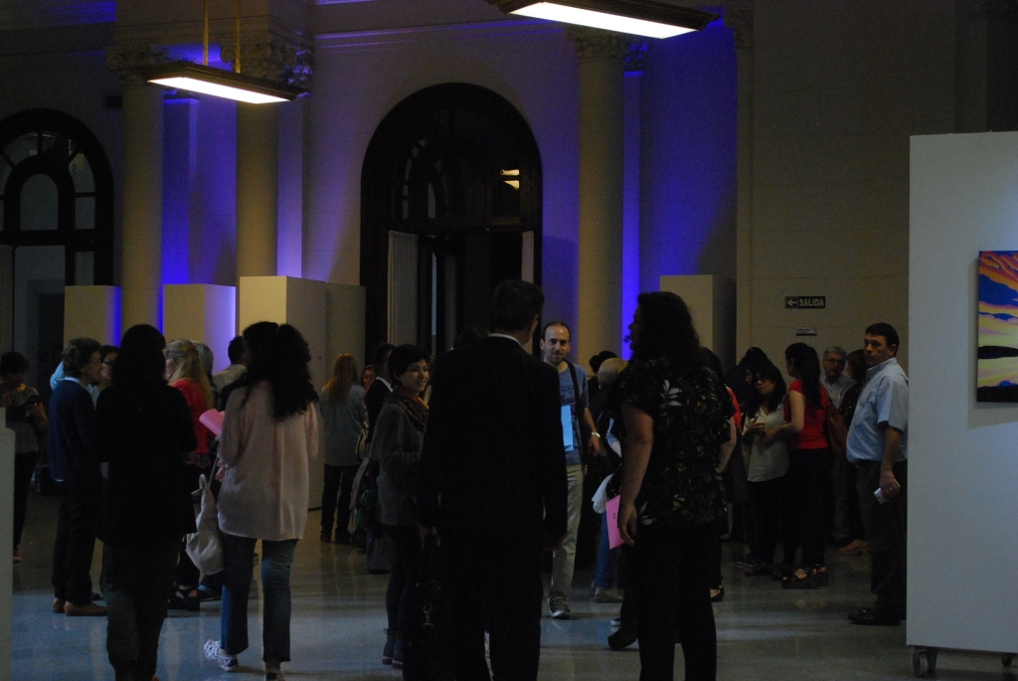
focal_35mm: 57
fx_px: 1613
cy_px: 340
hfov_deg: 35.0
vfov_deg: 23.8
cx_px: 509
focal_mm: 38
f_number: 5.3
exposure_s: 1/80
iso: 1600
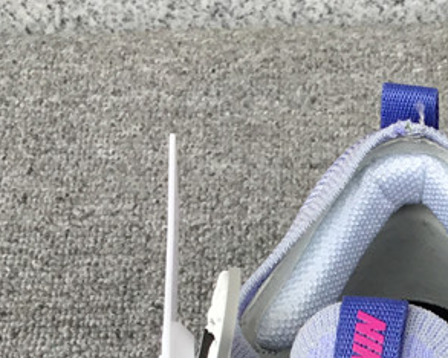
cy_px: 441
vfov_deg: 15.8
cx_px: 538
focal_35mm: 93
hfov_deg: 19.4
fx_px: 1232
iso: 32
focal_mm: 3.3
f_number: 2.4
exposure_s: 1/120
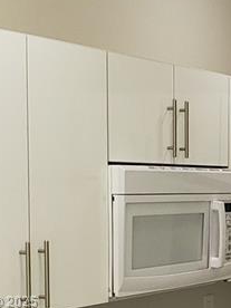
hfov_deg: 12.5
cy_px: 302
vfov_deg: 17.1
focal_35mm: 113
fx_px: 1005
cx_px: 335
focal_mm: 4.3
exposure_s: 1/60
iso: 80
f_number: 2.4
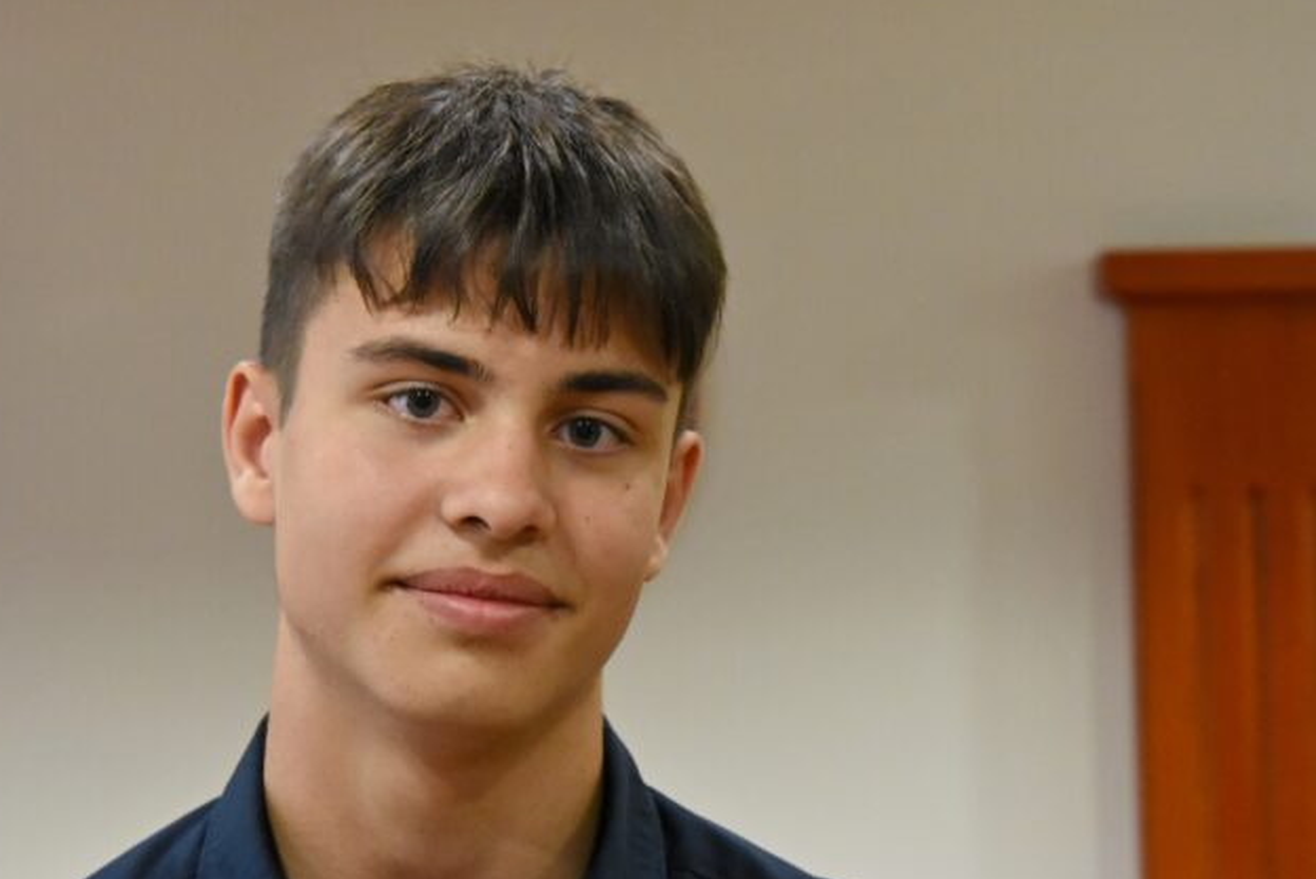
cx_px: 605
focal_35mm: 111
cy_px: 469
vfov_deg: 12.4
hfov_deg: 18.4
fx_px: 4060
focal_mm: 66
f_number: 9
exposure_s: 1/125
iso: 7200
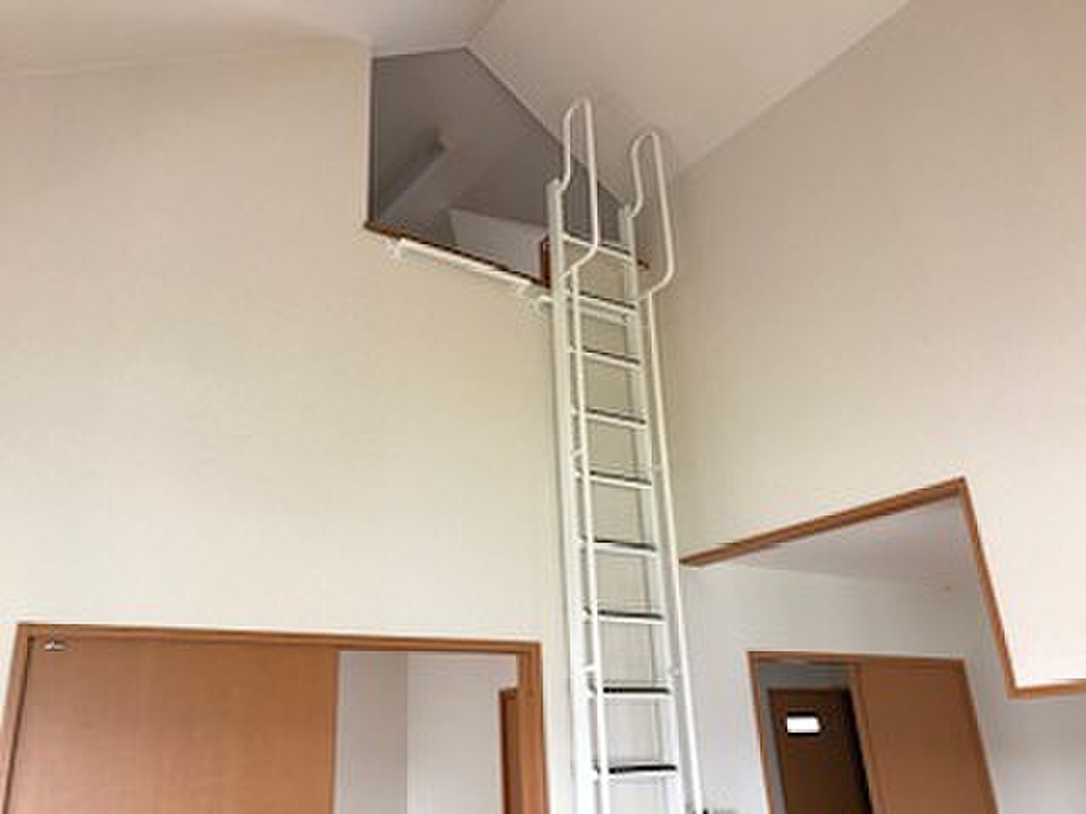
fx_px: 878
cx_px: 543
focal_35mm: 28
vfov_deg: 49.7
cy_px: 407
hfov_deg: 63.4
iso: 25
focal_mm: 3.99
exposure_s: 1/60
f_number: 1.8
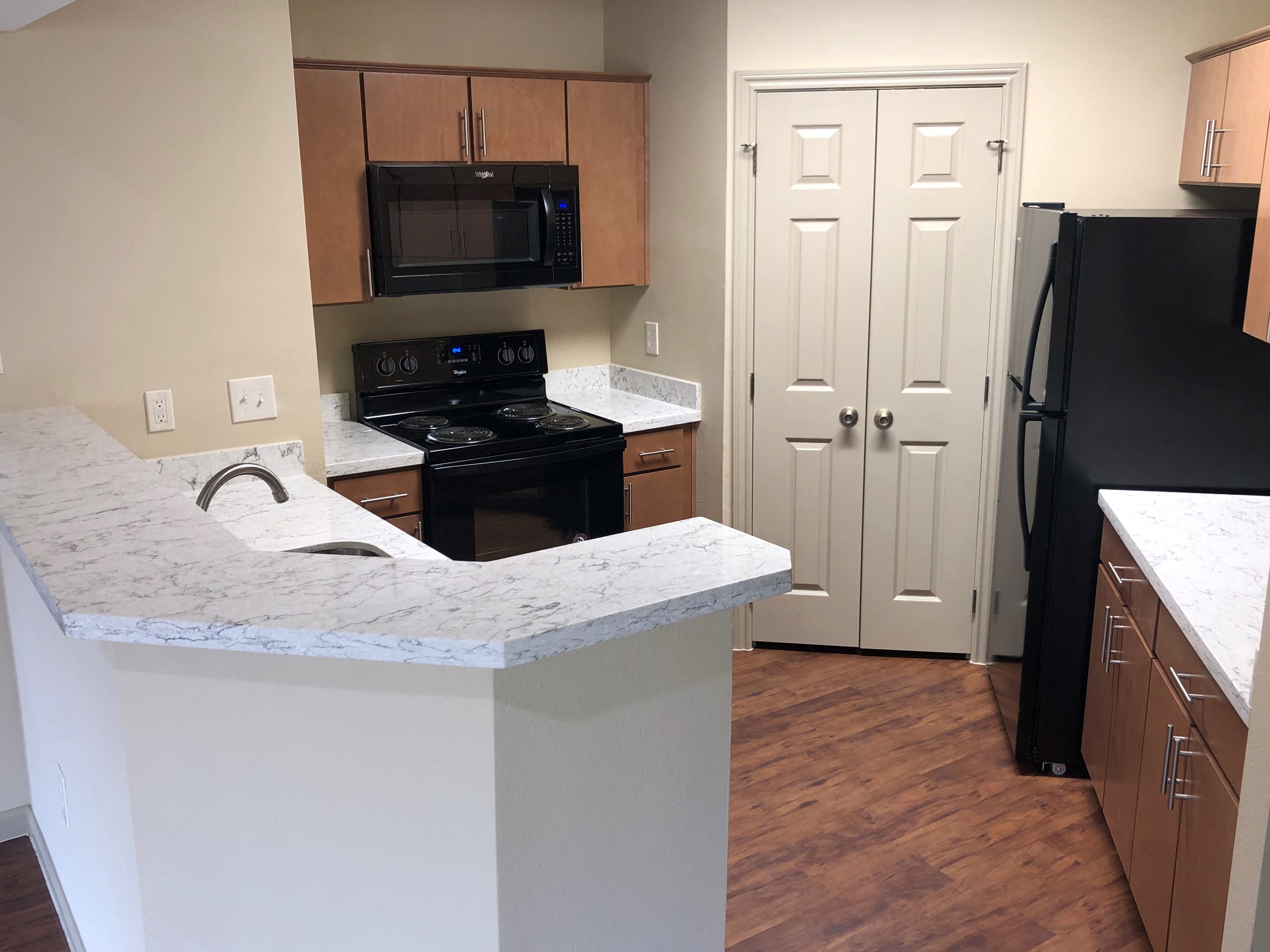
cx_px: 635
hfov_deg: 63.4
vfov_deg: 49.7
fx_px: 1027
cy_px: 476
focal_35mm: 28
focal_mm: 3.99
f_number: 1.8
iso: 20
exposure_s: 1/19
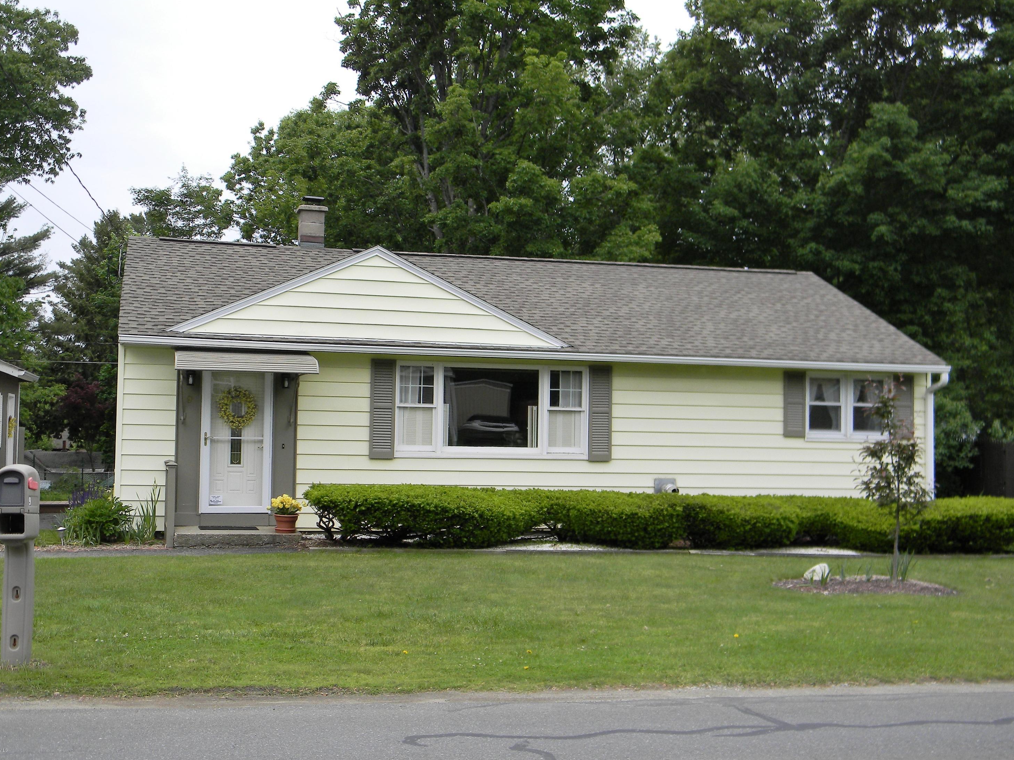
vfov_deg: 34.3
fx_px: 1230
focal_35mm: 42
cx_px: 498
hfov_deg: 44.8
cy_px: 385
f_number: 3.8
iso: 80
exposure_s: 1/479
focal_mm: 7.3
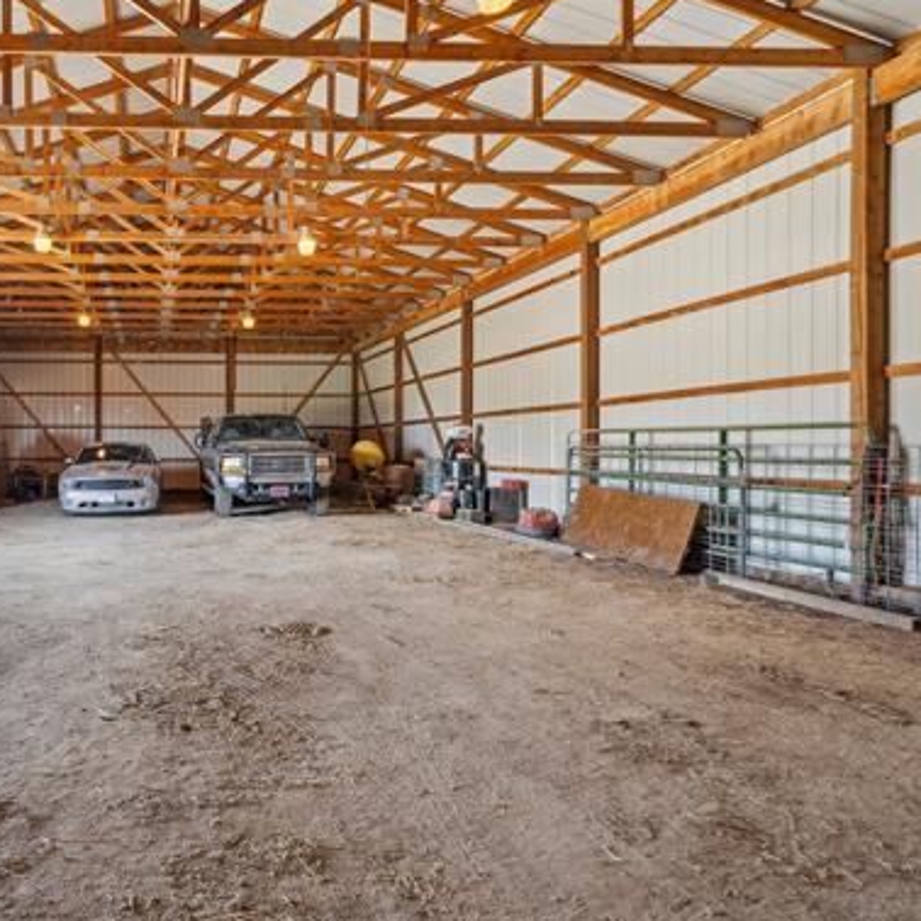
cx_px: 180
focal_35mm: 23
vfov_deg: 67.2
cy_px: 441
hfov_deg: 61.5
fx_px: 692
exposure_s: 1/10
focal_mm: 16
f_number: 7.1
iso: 250
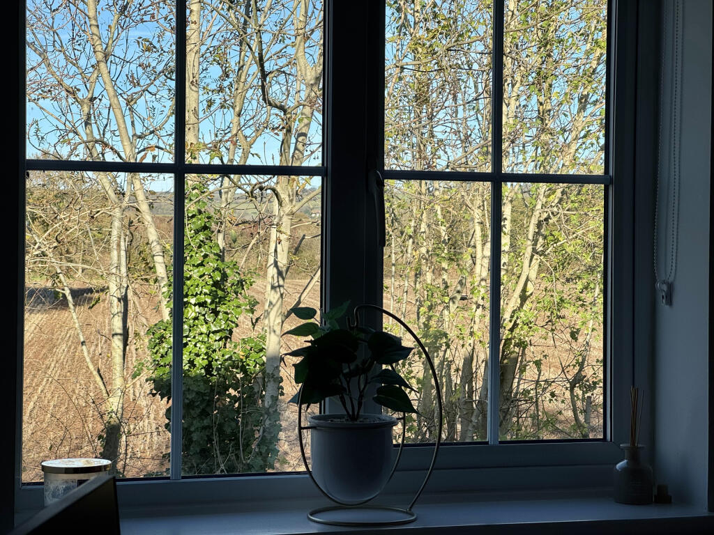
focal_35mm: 77
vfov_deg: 19.1
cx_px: 357
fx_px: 1588
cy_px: 268
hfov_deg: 25.3
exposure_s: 1/378
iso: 25
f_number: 2.8
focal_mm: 9
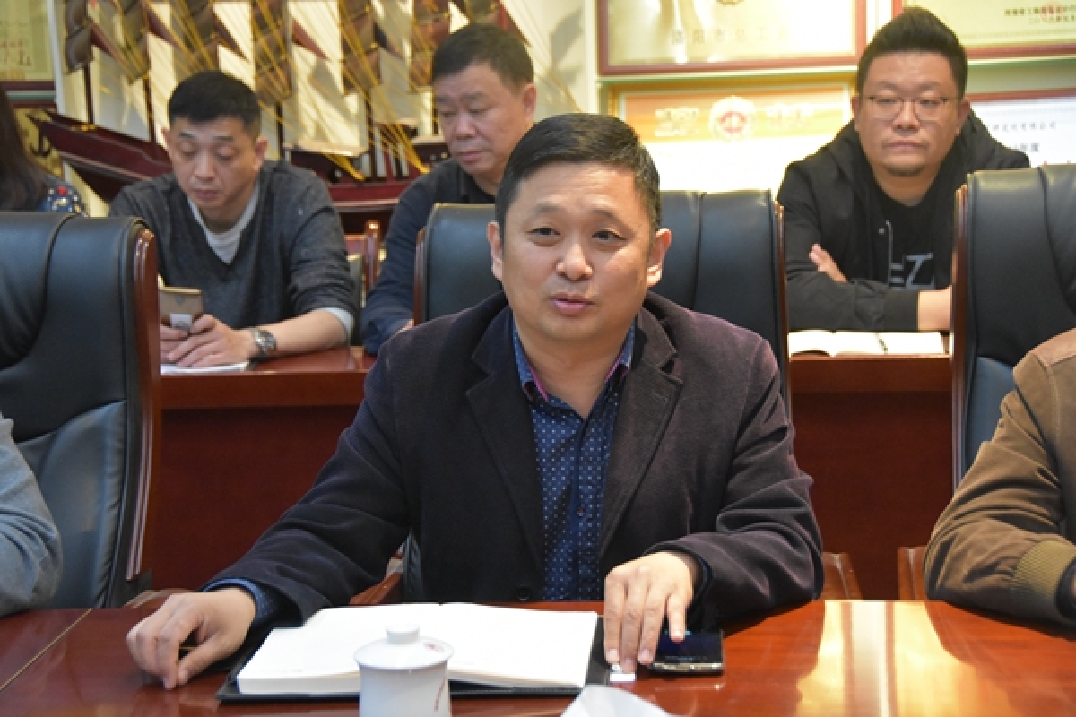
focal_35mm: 82
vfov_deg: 16.6
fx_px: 2466
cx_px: 538
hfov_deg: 24.6
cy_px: 358
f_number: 4.8
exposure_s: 1/60
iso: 5000
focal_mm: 55
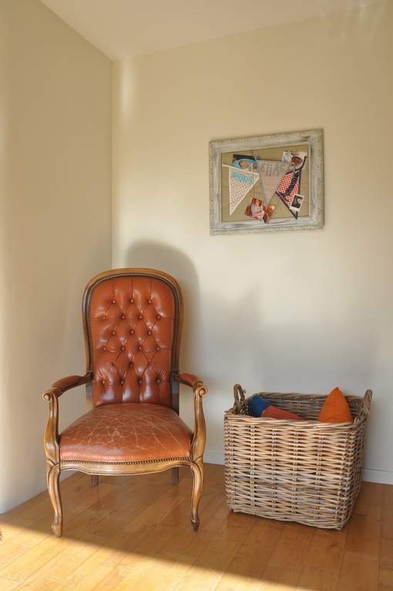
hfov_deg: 47.8
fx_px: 443
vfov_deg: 67.4
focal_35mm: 27
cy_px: 296
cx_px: 196
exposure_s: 1/60
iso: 200
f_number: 8
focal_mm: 18
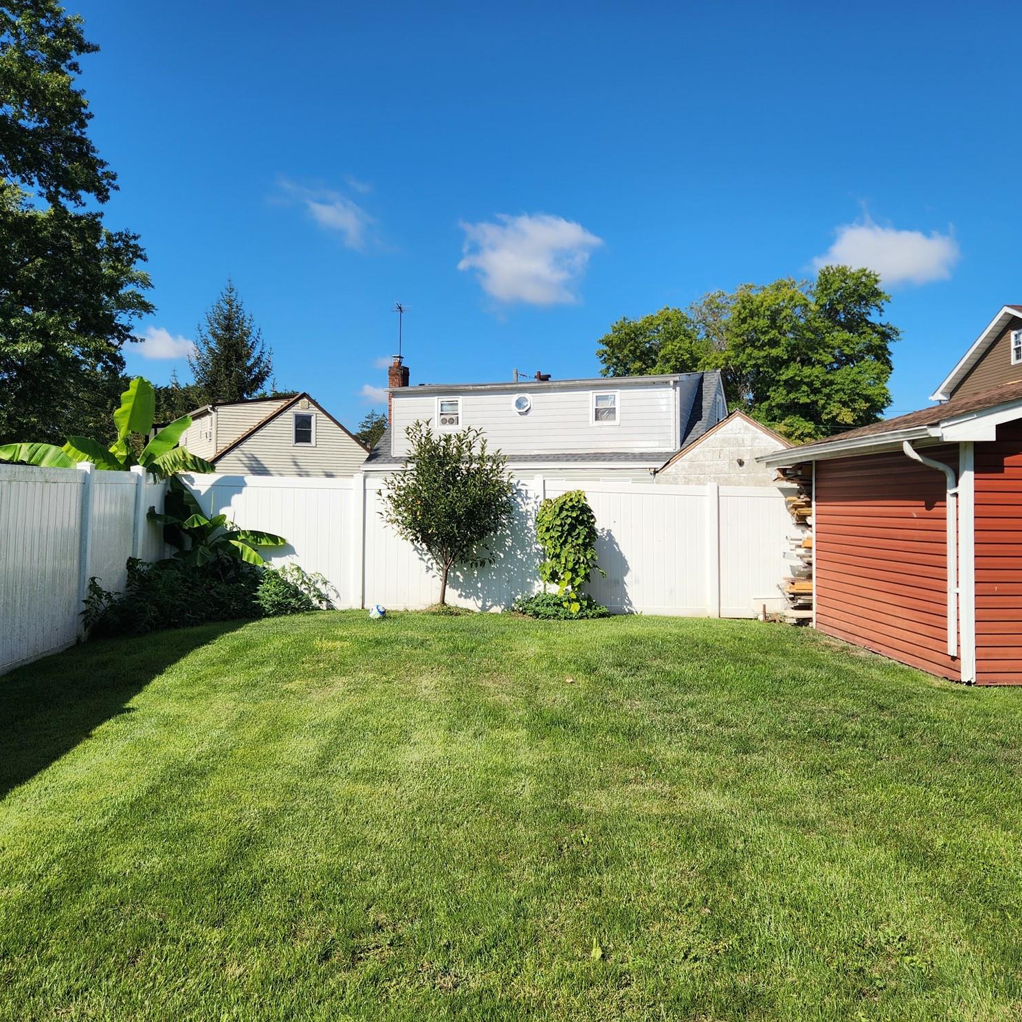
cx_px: 589
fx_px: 935
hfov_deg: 57.0
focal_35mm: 28
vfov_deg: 57.3
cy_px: 496
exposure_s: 1/2730
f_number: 1.8
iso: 20
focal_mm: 5.4
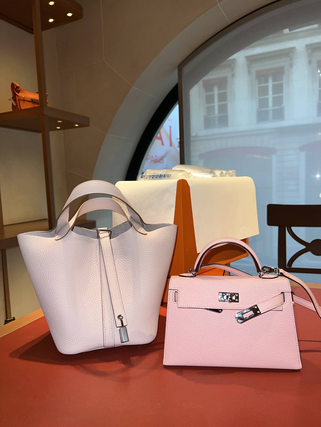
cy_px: 214
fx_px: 321
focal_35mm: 26
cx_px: 160
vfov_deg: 67.3
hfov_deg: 53.1
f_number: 1.5
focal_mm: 5.7
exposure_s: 1/163
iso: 32
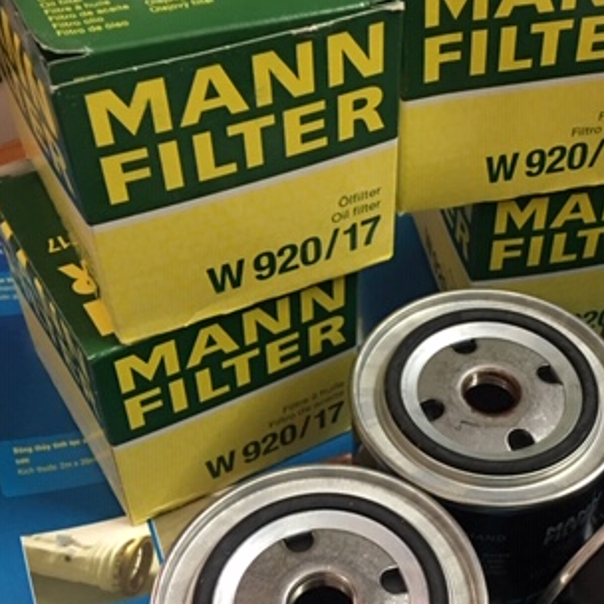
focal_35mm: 54
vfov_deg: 31.3
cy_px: 423
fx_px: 1066
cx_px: 463
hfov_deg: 31.0
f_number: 2.2
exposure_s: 1/10
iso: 100
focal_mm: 4.15
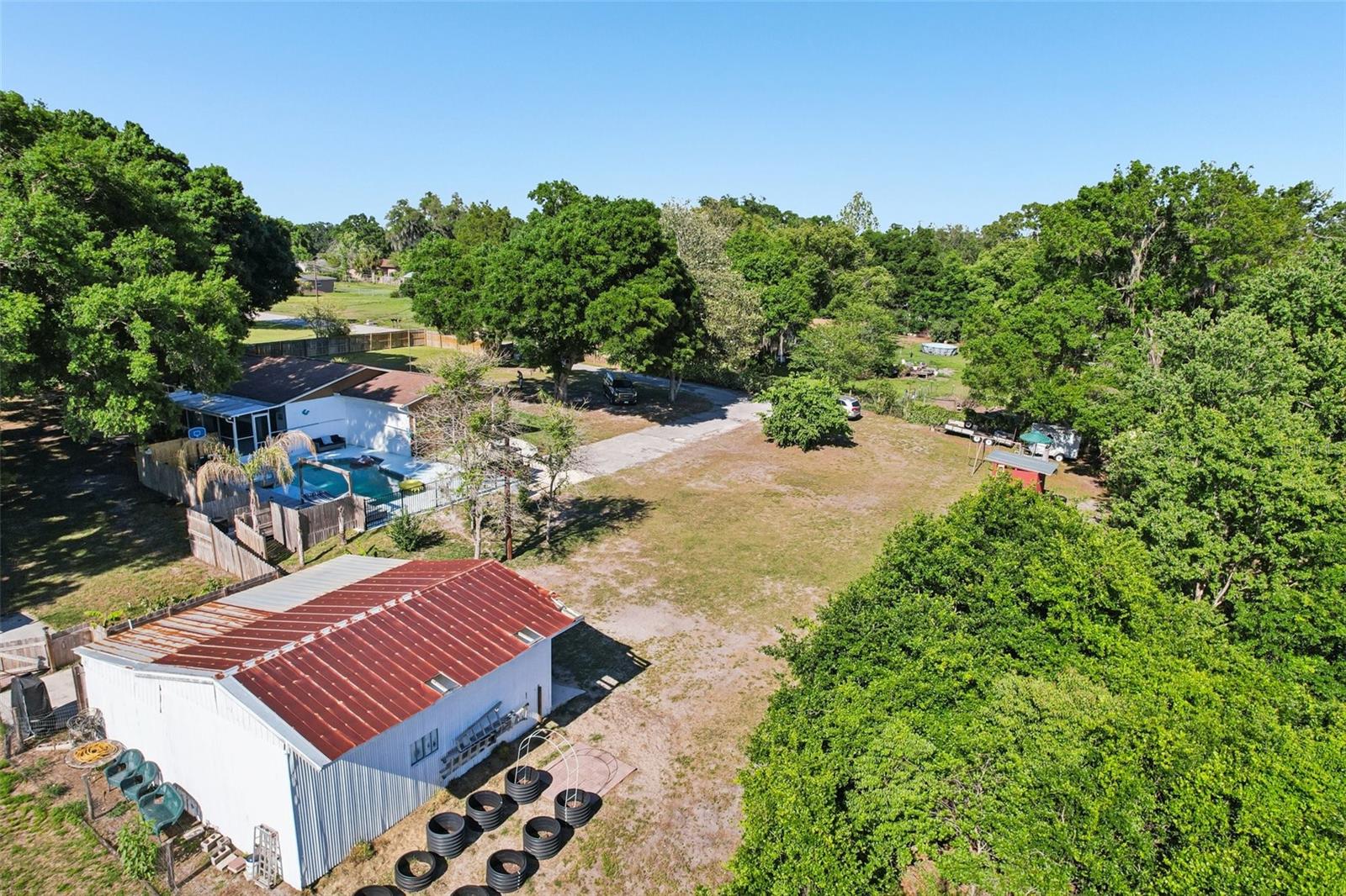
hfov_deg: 78.6
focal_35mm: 22
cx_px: 673
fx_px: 822
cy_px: 448
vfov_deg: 57.2
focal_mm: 8.4
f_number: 2.8
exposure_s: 1/2000
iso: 130
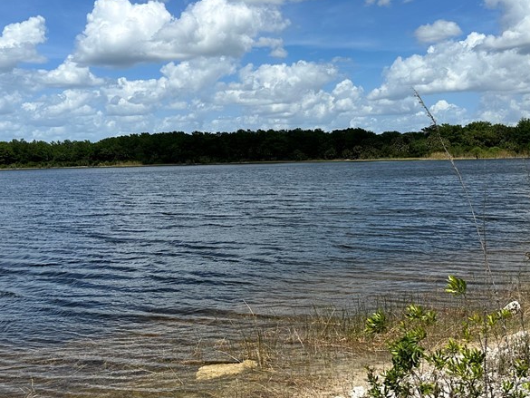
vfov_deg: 34.1
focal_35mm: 42
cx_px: 288
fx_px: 643
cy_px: 140
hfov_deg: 44.7
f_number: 1.78
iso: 80
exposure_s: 1/8929
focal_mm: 6.86
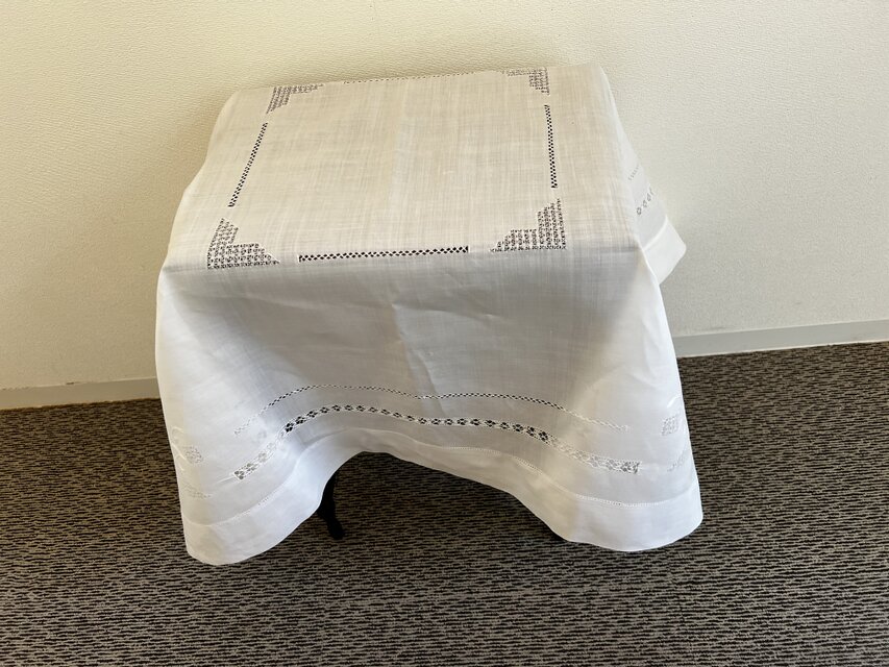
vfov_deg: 53.1
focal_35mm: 26
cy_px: 334
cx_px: 444
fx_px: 668
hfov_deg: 67.3
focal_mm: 5.7
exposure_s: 1/100
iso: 100
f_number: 1.5
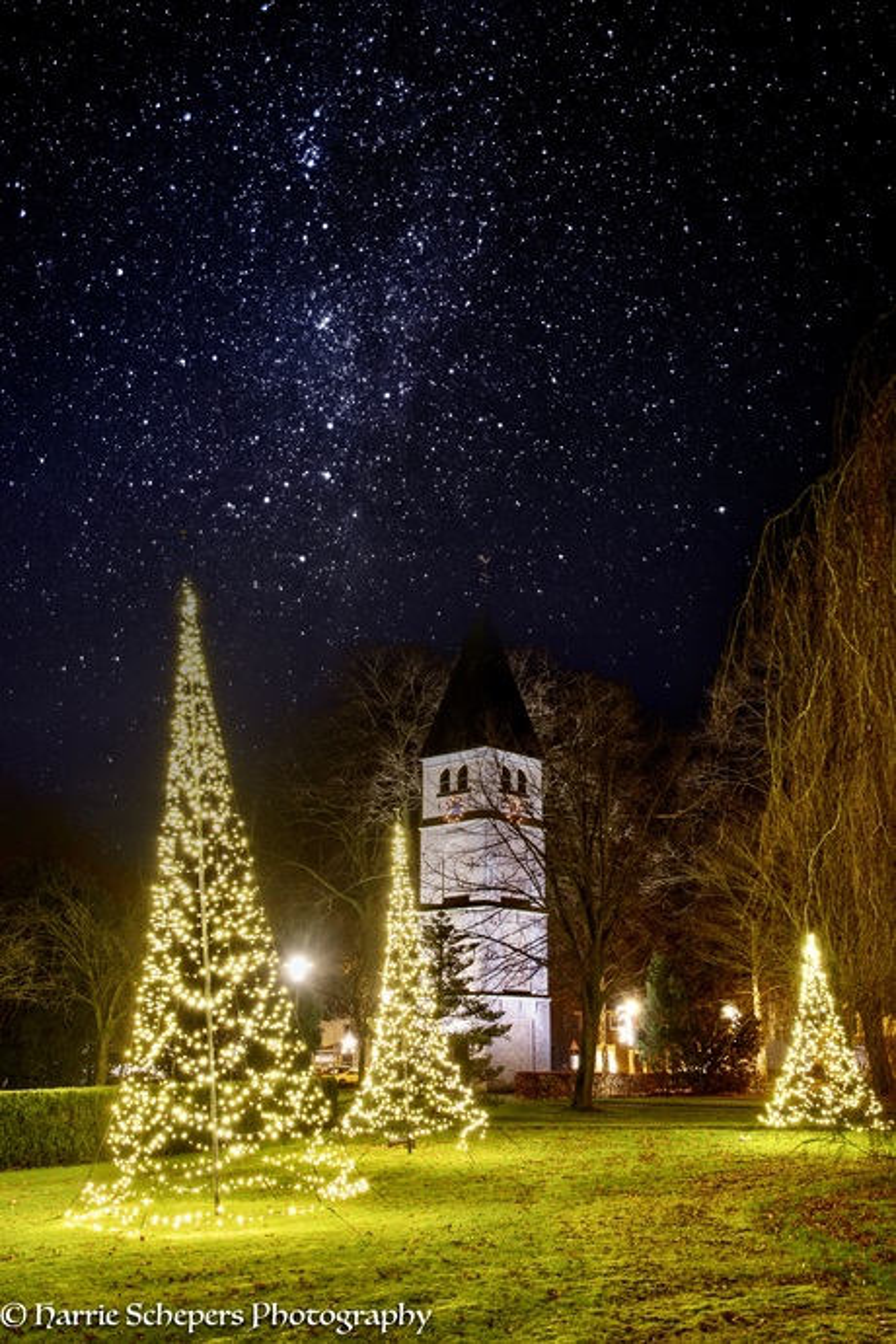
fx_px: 1232
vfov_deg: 57.2
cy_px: 672
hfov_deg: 40.0
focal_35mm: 33
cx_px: 448
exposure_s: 13
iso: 160
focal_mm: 22
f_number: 5.6
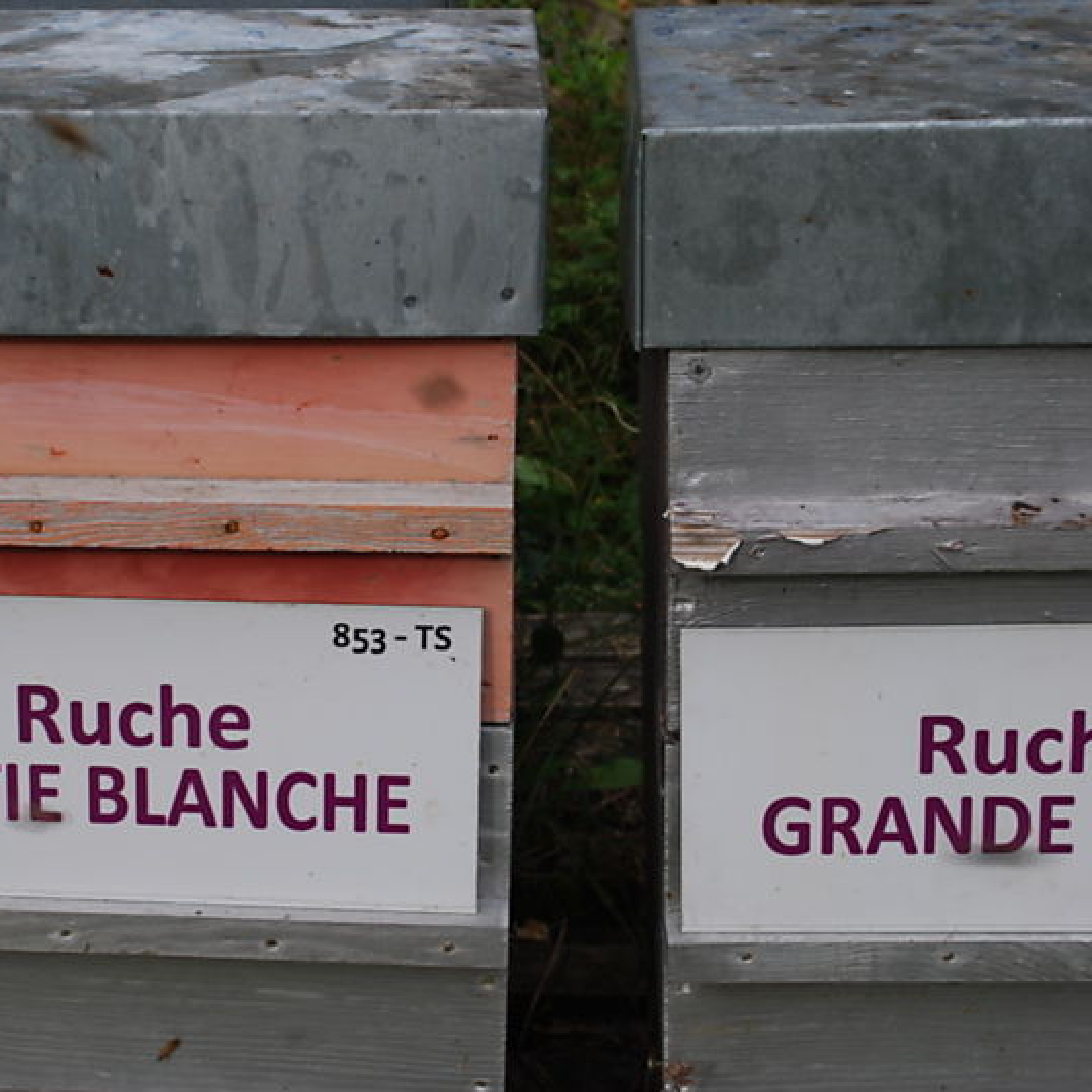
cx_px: 275
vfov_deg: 25.0
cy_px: 547
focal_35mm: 69
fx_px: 2463
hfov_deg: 24.7
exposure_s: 1/60
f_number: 8
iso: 100
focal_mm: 36
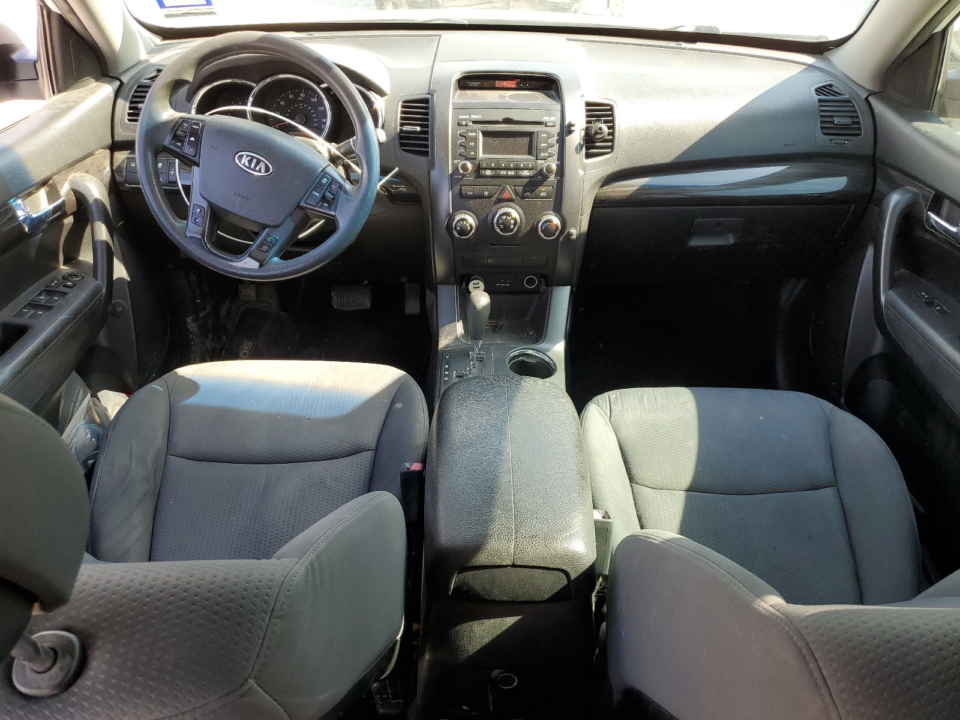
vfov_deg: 53.1
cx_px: 480
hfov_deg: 67.3
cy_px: 360
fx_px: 721
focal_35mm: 26
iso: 50
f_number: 1.5
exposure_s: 1/192
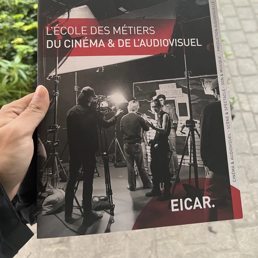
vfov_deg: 47.1
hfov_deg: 48.4
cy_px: 72
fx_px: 287
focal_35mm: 34
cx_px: 139
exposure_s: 1/85
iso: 125
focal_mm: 5.7
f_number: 1.5
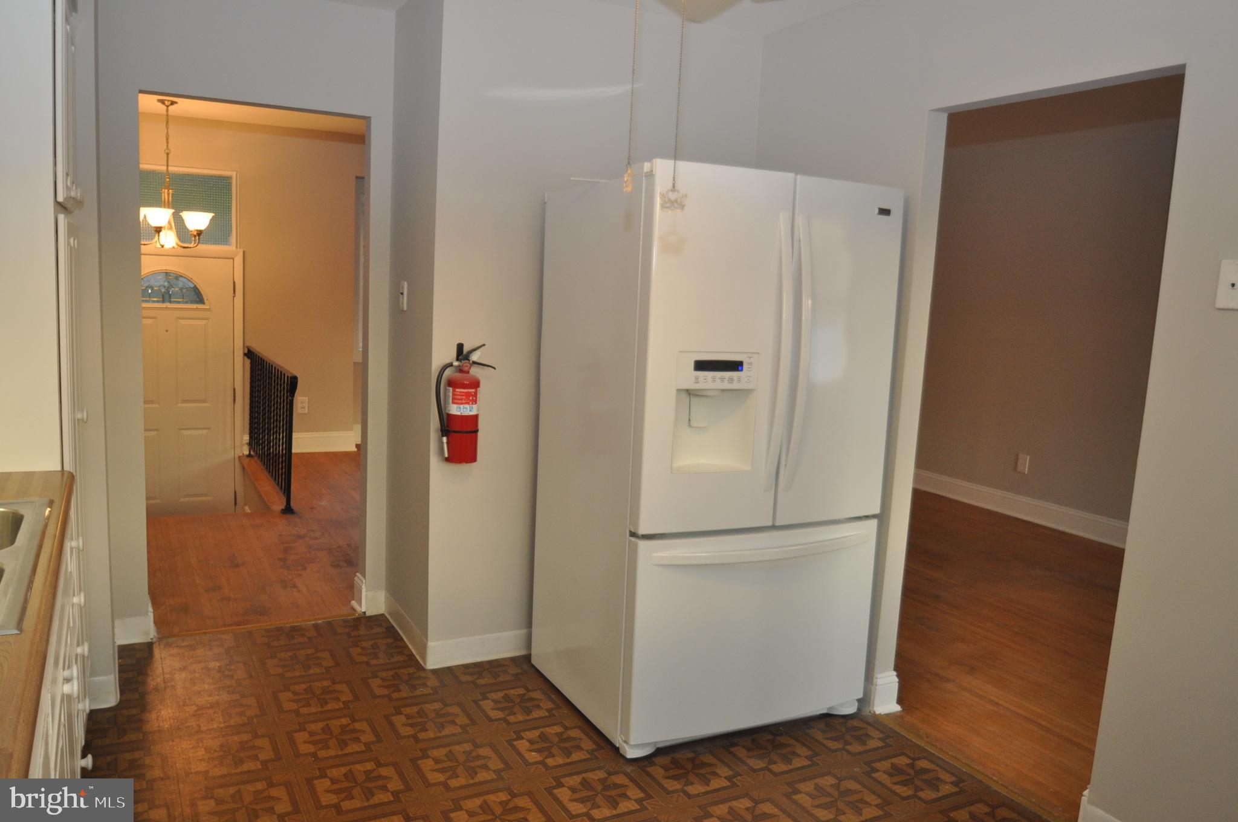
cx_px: 619
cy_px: 411
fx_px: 927
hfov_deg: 67.4
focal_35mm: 27
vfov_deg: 47.8
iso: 560
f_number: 4.2
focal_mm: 18
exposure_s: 1/60
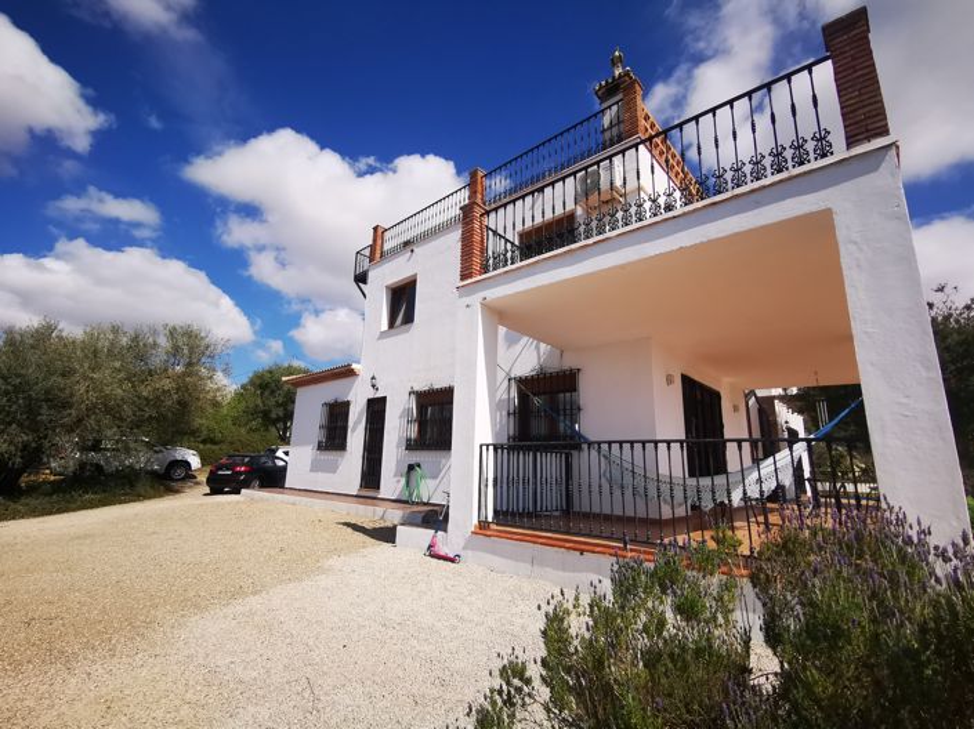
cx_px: 487
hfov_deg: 94.5
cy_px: 364
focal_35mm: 16
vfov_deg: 78.1
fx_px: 450
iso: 50
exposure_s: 1/1608
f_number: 2.2
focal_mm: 2.35
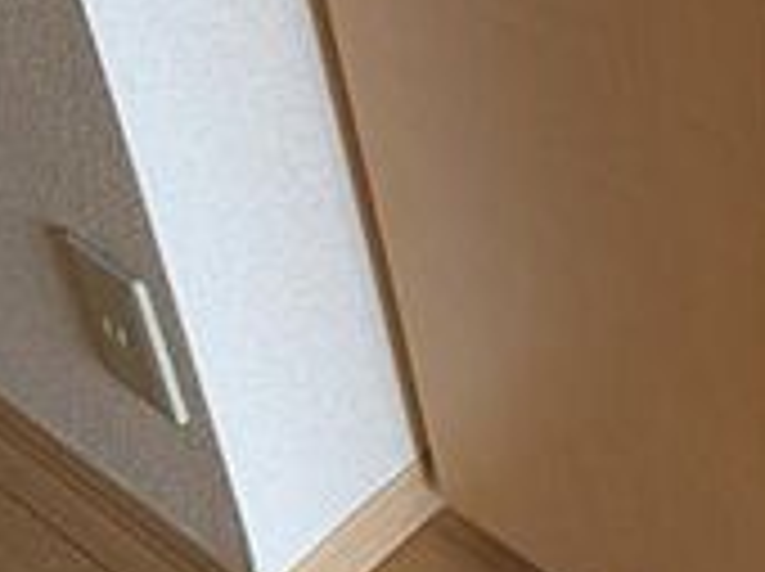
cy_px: -86
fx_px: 2494
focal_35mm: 113
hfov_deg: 16.6
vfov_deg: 12.8
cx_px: 968
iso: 40
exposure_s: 1/50
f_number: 2.2
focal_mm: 4.12
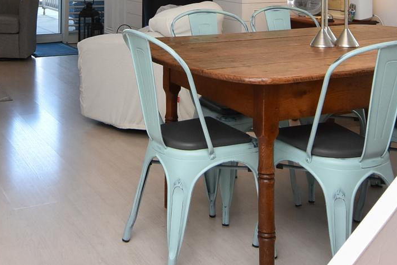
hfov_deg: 38.0
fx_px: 574
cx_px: 154
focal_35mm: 52
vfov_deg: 23.9
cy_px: -43
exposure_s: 1/80
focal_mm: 12
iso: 800
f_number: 9
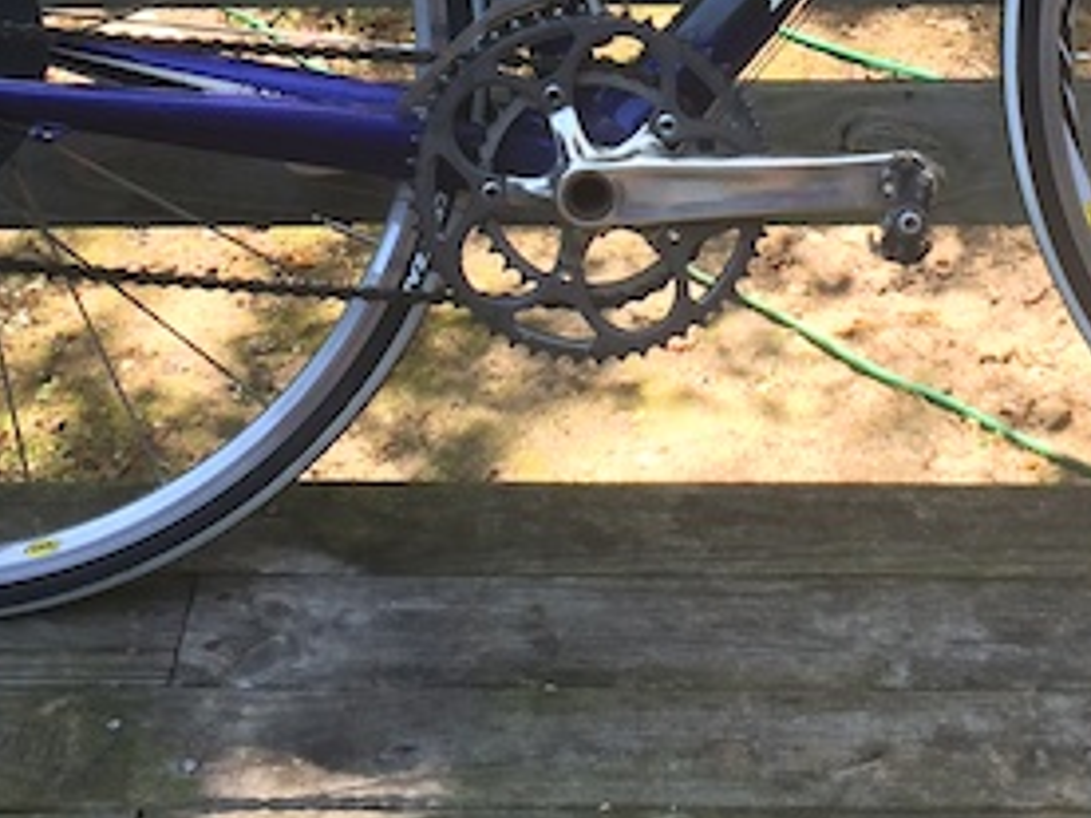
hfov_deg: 23.2
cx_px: 723
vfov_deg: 16.6
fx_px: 2647
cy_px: -241
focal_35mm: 84
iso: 40
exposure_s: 1/120
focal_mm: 4.15
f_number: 2.2
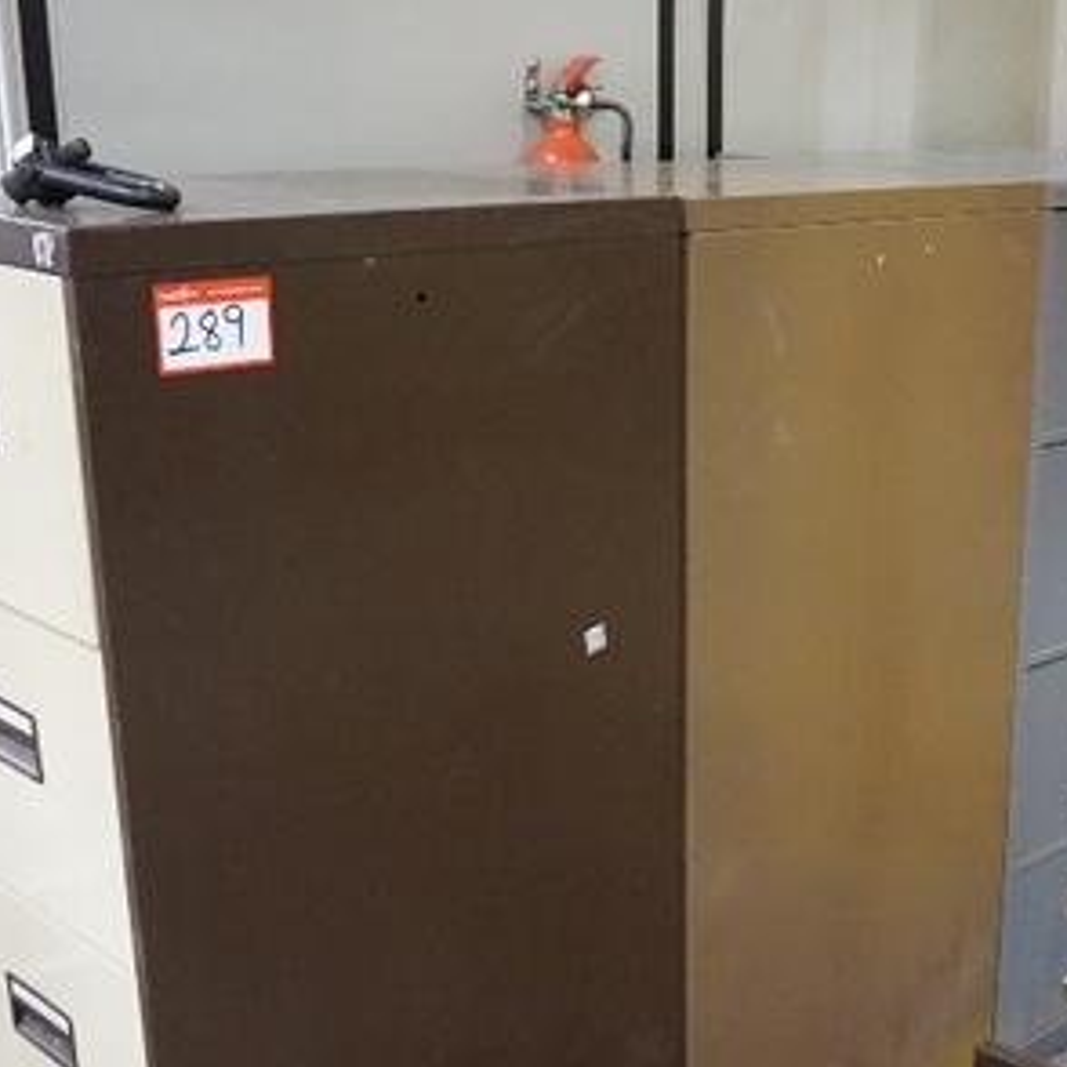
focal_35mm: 50
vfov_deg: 34.0
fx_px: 1744
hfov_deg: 32.9
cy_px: 606
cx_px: 886
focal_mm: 16
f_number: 3.5
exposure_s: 1/80
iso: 3200
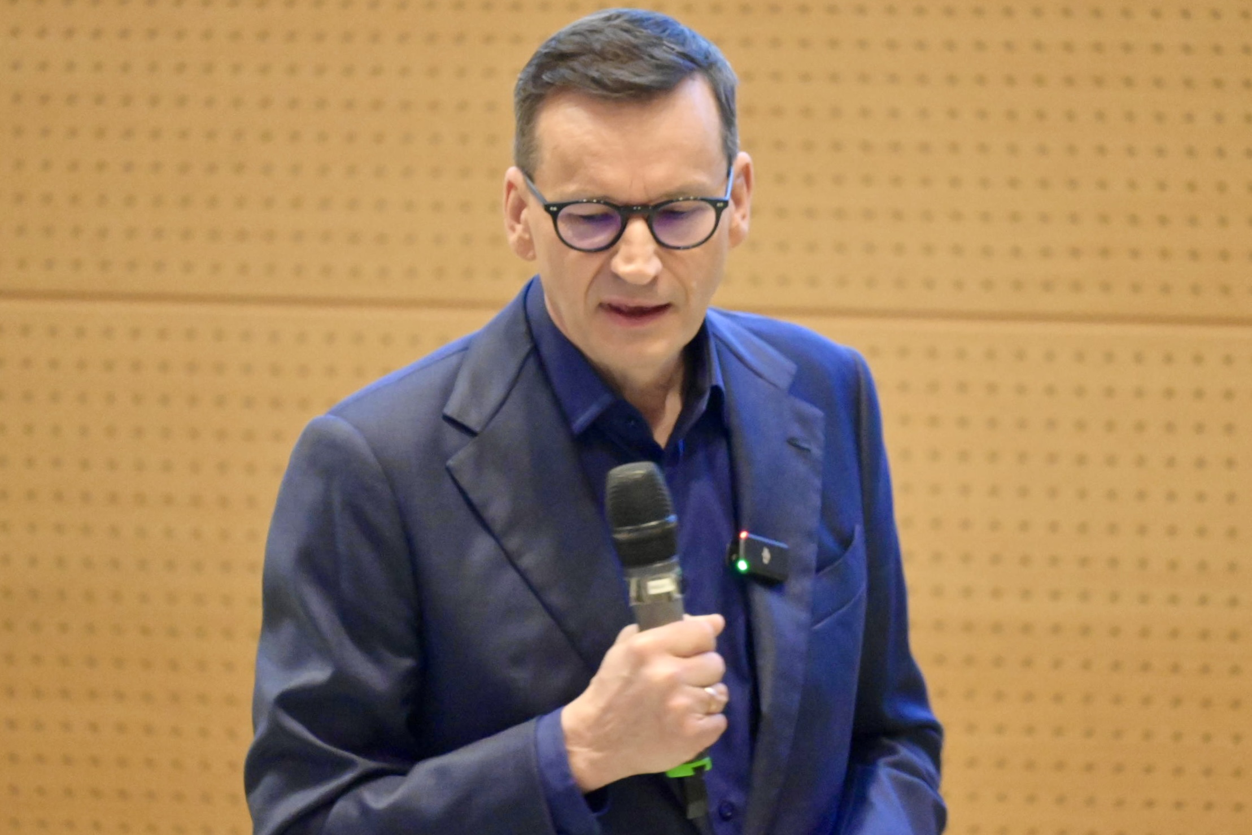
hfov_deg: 5.5
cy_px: 418
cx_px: 626
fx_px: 13041
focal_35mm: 375
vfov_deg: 3.7
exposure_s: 1/40
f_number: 6.3
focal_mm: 250
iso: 6400
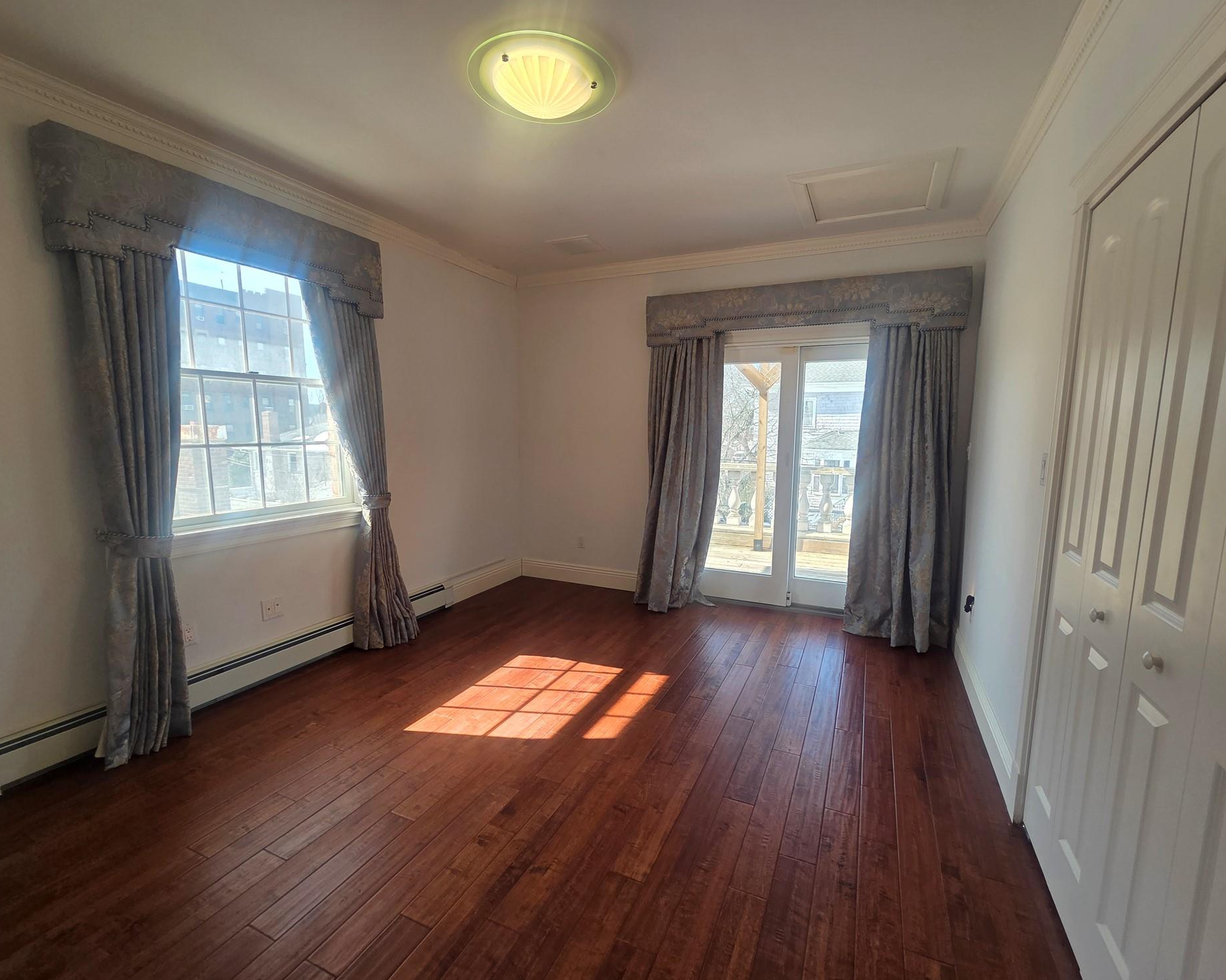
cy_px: 498
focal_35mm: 14
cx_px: 616
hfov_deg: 100.7
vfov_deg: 88.0
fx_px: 508
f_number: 2.2
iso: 50
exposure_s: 1/138
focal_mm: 2.2
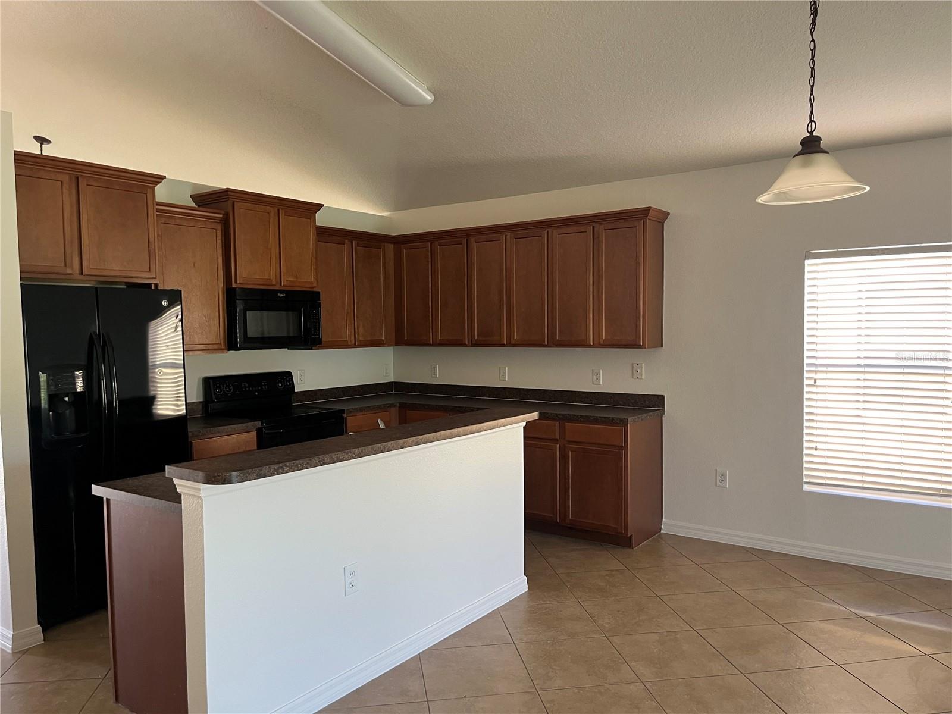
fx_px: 715
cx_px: 476
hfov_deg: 67.3
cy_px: 357
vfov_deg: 53.1
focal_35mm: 26
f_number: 1.6
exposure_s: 1/60
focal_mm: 5.1
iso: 160
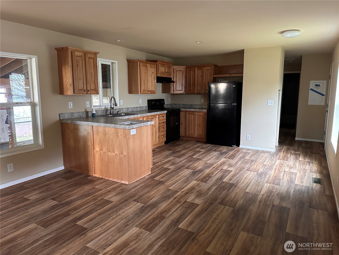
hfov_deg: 71.6
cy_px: 128
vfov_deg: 56.8
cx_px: 170
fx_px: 235
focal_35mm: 24
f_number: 1.78
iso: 1000
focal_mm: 6.86
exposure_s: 1/51
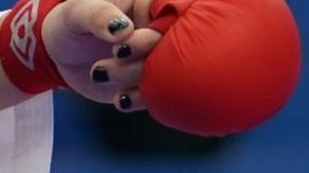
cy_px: 8
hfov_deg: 1.3
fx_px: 13689
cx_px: -566
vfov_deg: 0.7
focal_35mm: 1672
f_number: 2.8
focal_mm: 151
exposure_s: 1/1000
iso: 1600
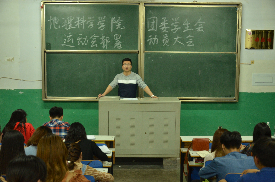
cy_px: 91
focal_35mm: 51
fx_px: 389
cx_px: 138
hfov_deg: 39.0
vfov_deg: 26.4
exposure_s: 1/20
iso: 800
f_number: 4.2
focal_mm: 34
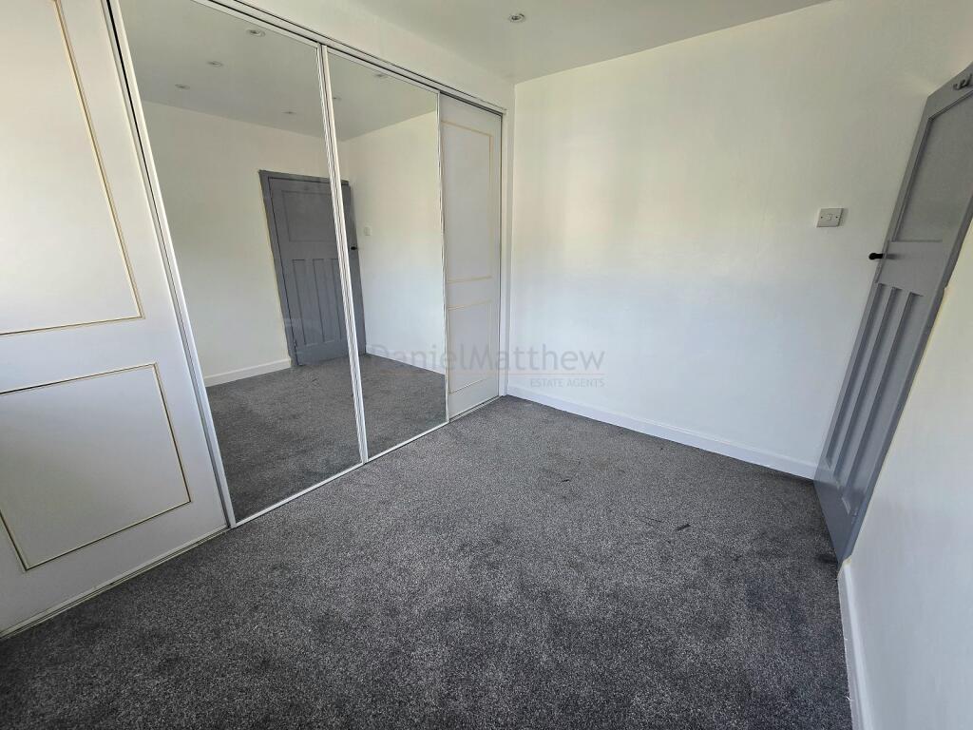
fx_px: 365
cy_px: 365
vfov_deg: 89.9
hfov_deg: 106.2
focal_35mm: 13
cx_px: 486
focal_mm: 2.2
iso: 64
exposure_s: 1/60.2
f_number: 2.2
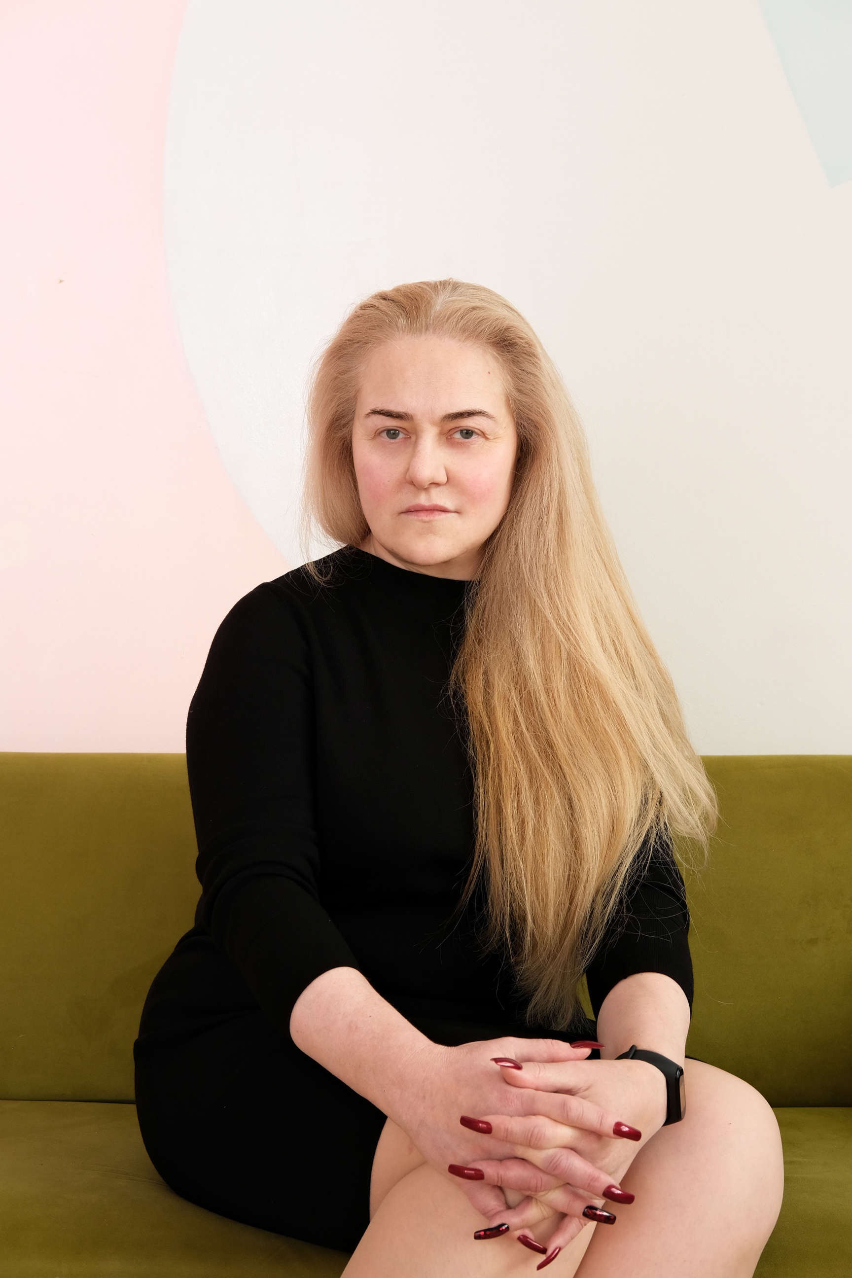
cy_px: 639
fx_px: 1881
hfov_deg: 25.5
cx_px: 426
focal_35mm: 53
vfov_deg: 37.5
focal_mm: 35
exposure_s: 1/100
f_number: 6.4
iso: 800
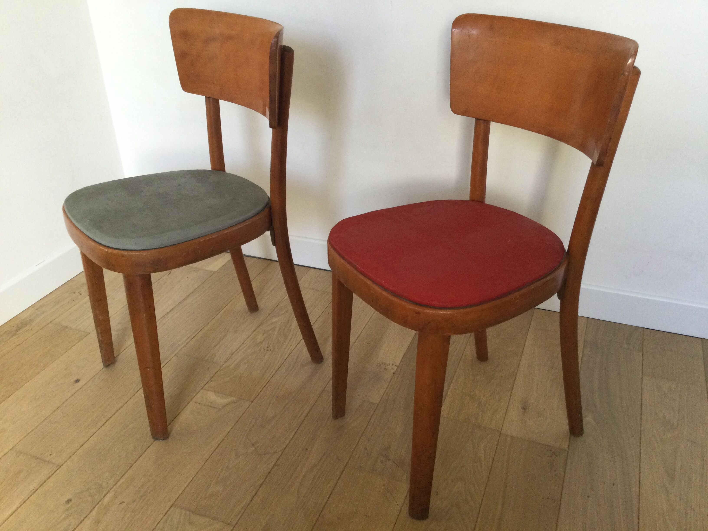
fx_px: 634
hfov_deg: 58.4
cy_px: 266
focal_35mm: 31
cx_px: 354
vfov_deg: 45.4
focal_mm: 3.3
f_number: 2.4
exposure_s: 1/33
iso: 100
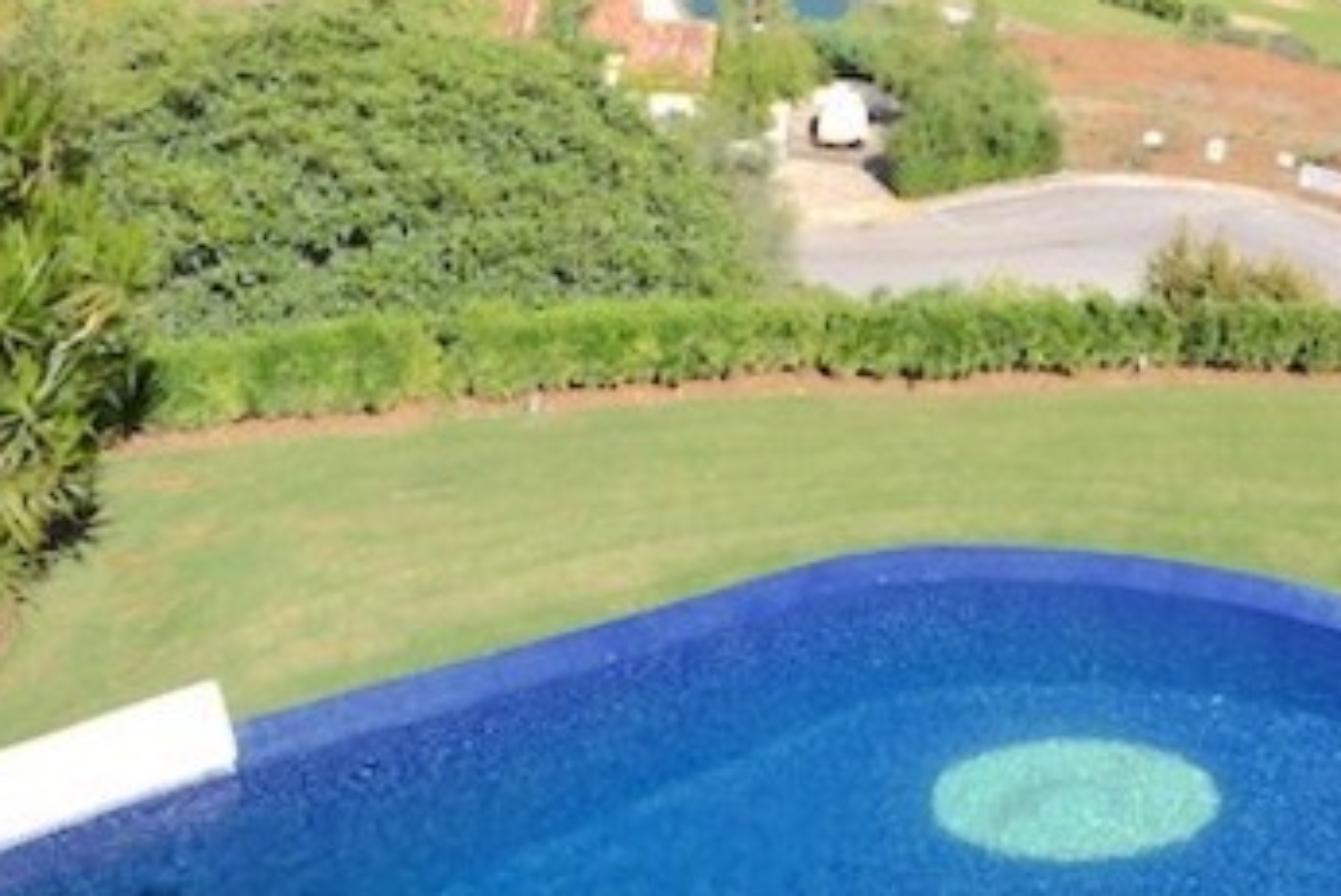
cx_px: 1070
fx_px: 1453
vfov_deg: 32.2
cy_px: 54
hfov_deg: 46.9
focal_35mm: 39
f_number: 8
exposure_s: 1/200
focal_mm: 10
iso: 100
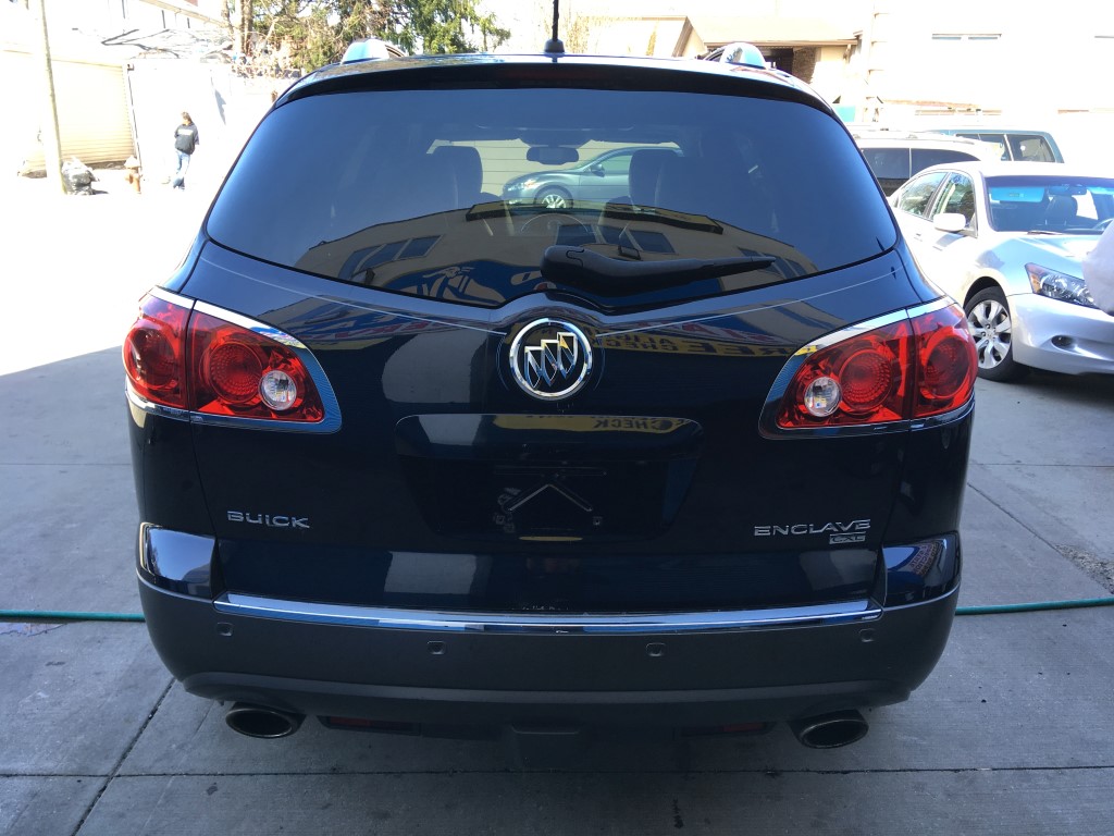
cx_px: 557
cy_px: 418
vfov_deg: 48.2
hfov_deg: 61.7
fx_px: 933
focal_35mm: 29
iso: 25
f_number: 2.2
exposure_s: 1/120
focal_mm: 4.15
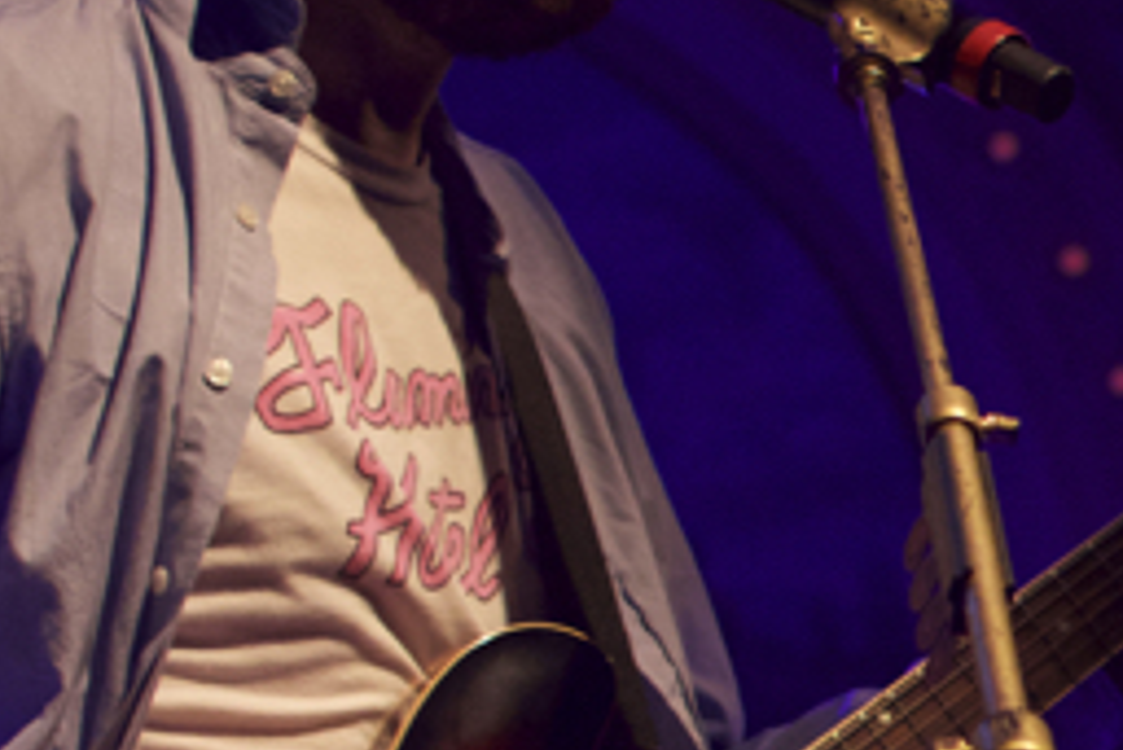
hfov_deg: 9.7
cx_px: 1812
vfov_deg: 6.7
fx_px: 6397
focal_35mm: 205
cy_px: 752
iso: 1600
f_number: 2.8
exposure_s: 1/160
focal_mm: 35
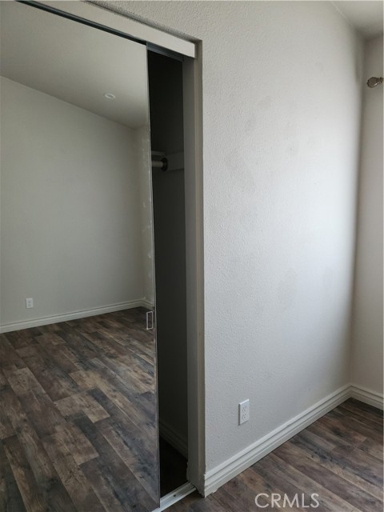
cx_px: 192
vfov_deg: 73.9
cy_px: 256
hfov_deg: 58.9
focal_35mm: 23
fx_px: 340
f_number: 1.8
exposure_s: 1/60
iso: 200
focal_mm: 5.4
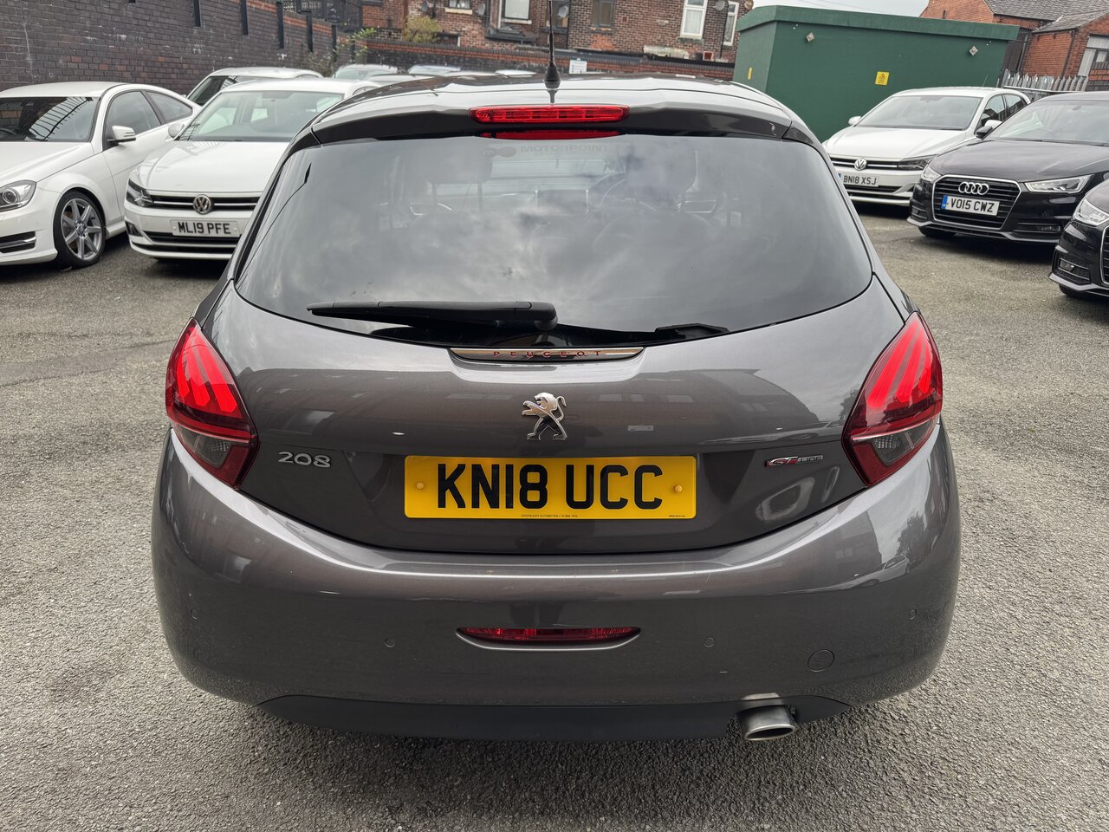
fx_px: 769
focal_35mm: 24
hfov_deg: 71.6
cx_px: 554
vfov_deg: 56.8
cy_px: 416
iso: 80
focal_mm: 6.76
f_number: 1.78
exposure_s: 1/460
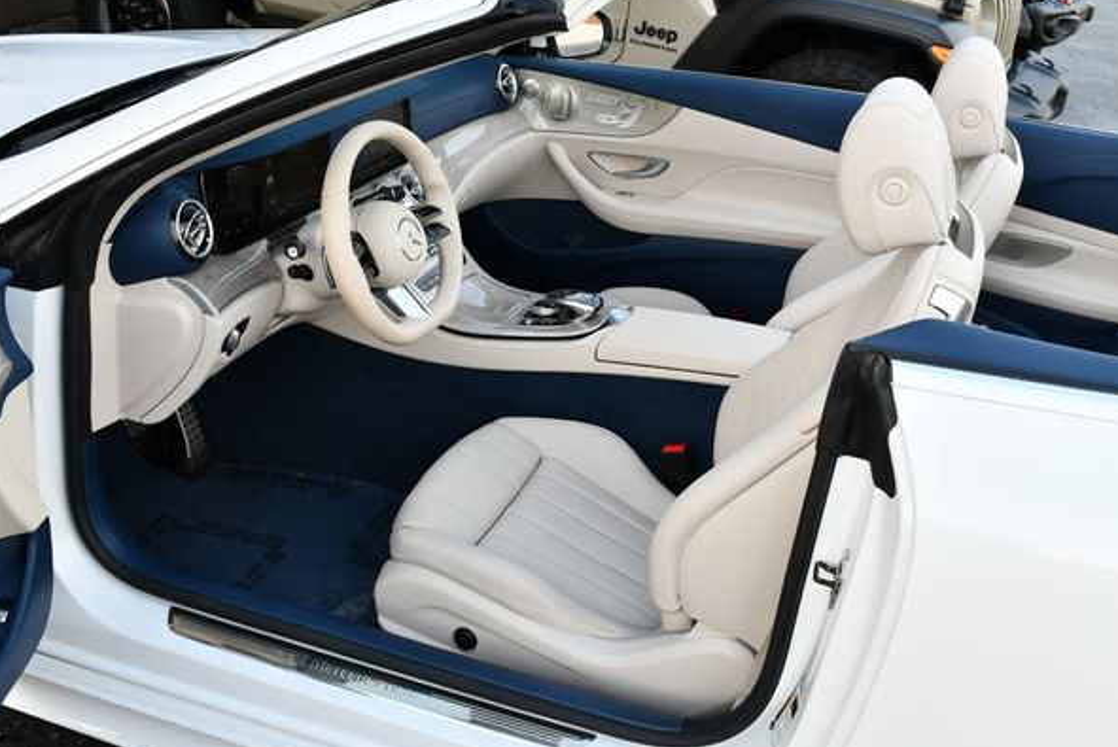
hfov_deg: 49.5
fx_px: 1212
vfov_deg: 34.3
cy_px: 363
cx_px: 569
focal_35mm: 39
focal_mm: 18
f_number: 5.6
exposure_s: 1/250
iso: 250
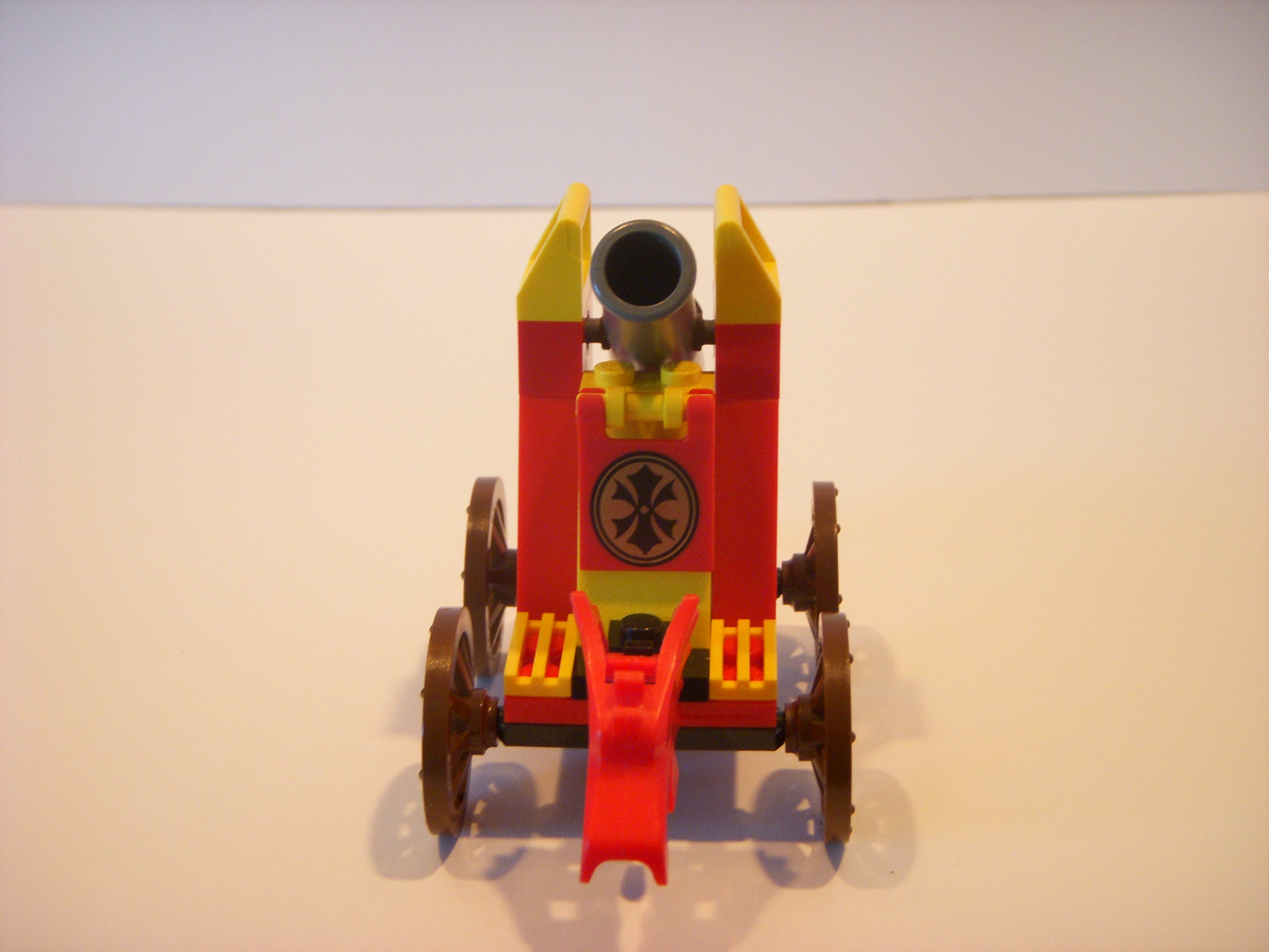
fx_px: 2420
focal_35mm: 66
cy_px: 476
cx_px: 634
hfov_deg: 29.4
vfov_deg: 22.3
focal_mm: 11
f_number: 3.7
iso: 200
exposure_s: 1/20
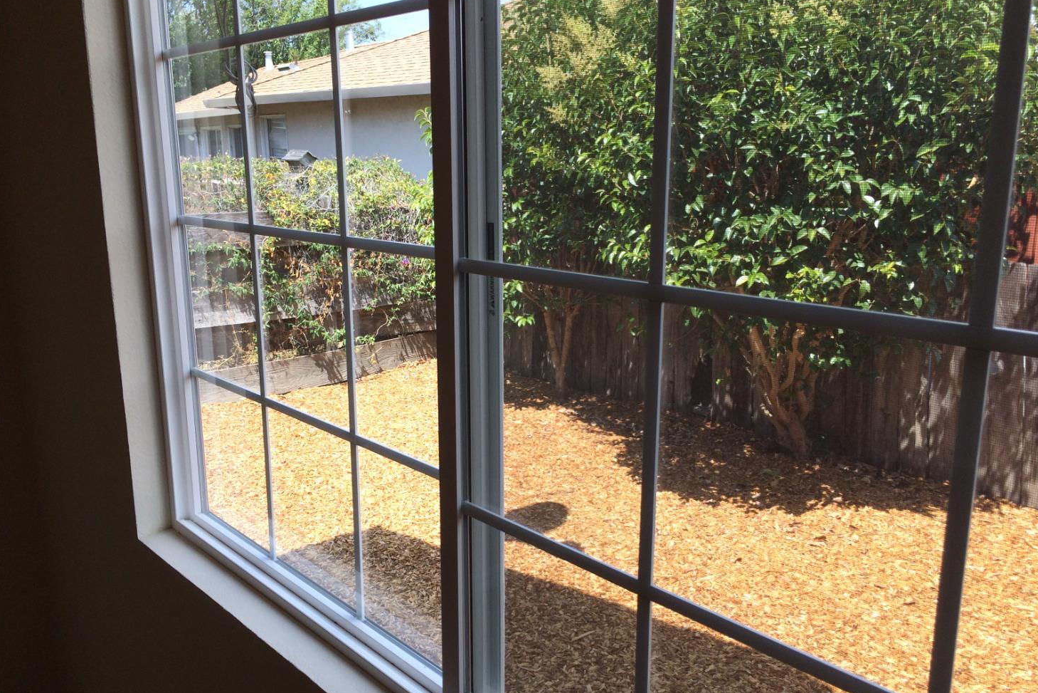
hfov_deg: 60.3
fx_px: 894
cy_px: 368
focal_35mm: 31
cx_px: 526
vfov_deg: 42.3
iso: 32
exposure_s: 1/477
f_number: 2.2
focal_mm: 4.15
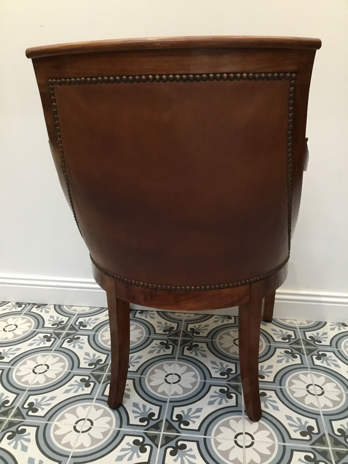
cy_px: 232
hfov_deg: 45.4
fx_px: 416
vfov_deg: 58.4
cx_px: 174
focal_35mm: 31
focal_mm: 3.3
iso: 200
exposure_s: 1/20
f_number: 2.4
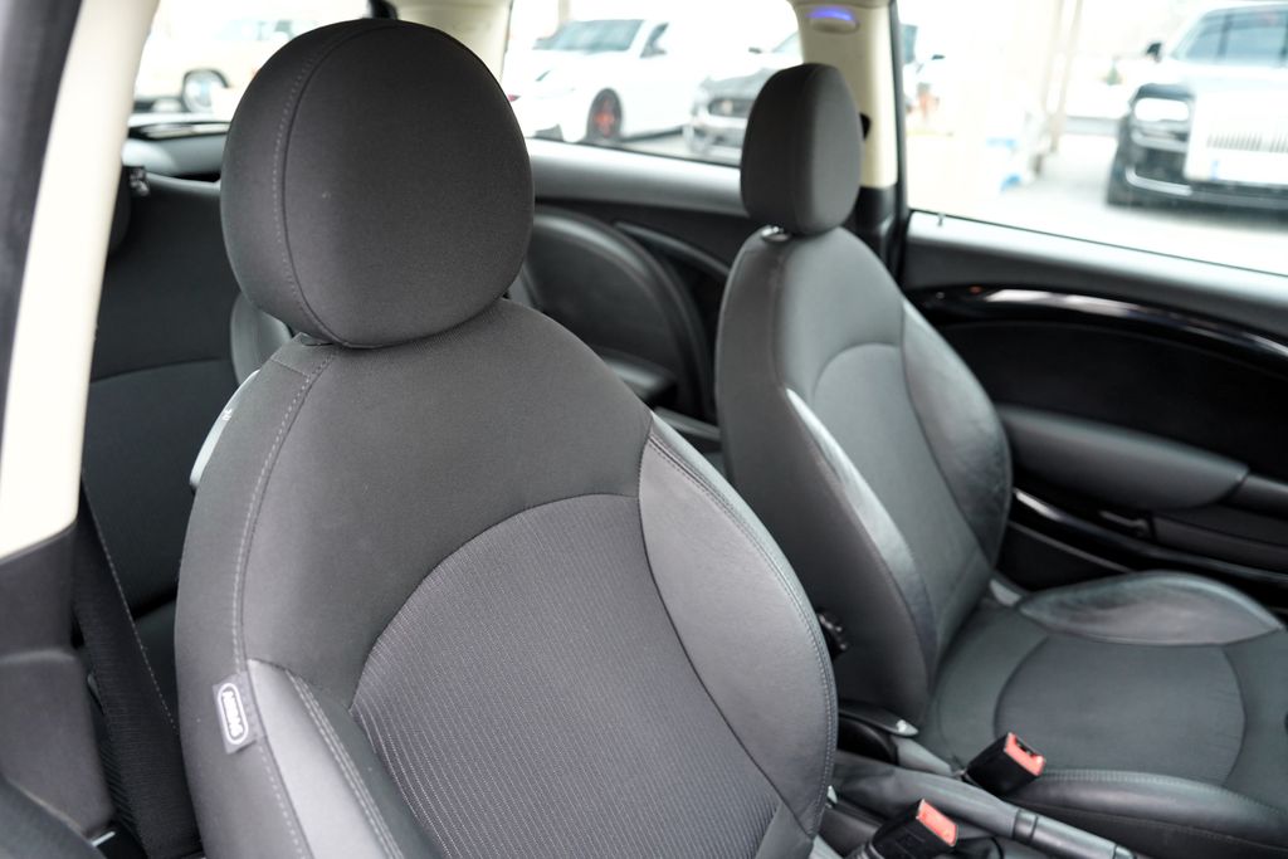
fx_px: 895
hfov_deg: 71.5
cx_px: 644
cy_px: 430
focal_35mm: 25
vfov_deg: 51.3
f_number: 2.8
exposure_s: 1/160
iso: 1600
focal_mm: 25
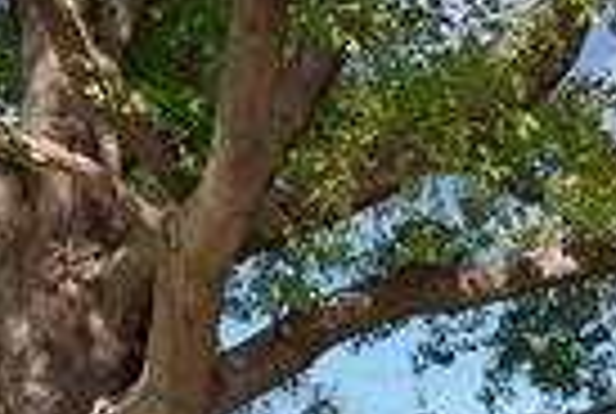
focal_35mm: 112
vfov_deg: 11.3
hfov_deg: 14.2
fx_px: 1921
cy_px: 776
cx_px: 1349
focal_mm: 24
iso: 640
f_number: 9
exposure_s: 1/125
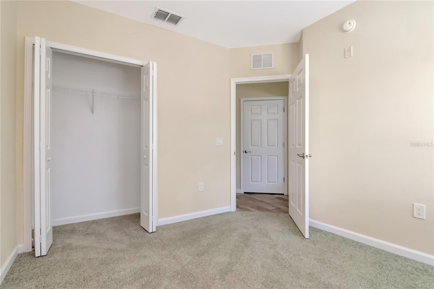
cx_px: 217
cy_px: 144
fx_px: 199
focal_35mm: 16
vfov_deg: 72.0
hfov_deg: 95.0
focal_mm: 11
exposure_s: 1/50
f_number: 11
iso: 800
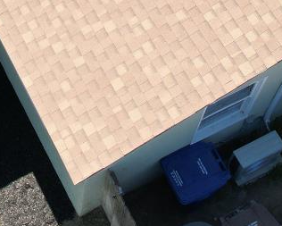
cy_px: -83
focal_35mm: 98
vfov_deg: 14.9
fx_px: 818
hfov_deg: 19.2
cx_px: 31
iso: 100
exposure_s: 1/1000
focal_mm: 8.38
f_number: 2.8
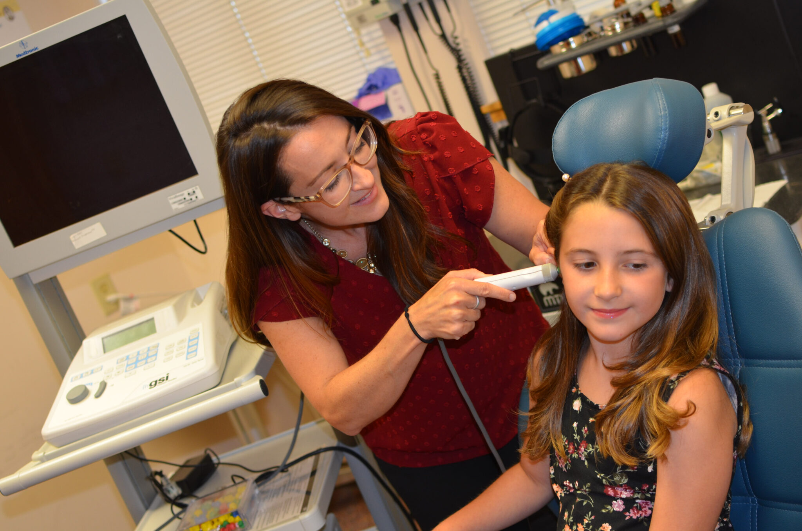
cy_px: 266
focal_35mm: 52
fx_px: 1167
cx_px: 401
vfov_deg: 25.6
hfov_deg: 37.9
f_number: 2.8
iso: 400
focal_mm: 35
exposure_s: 1/125
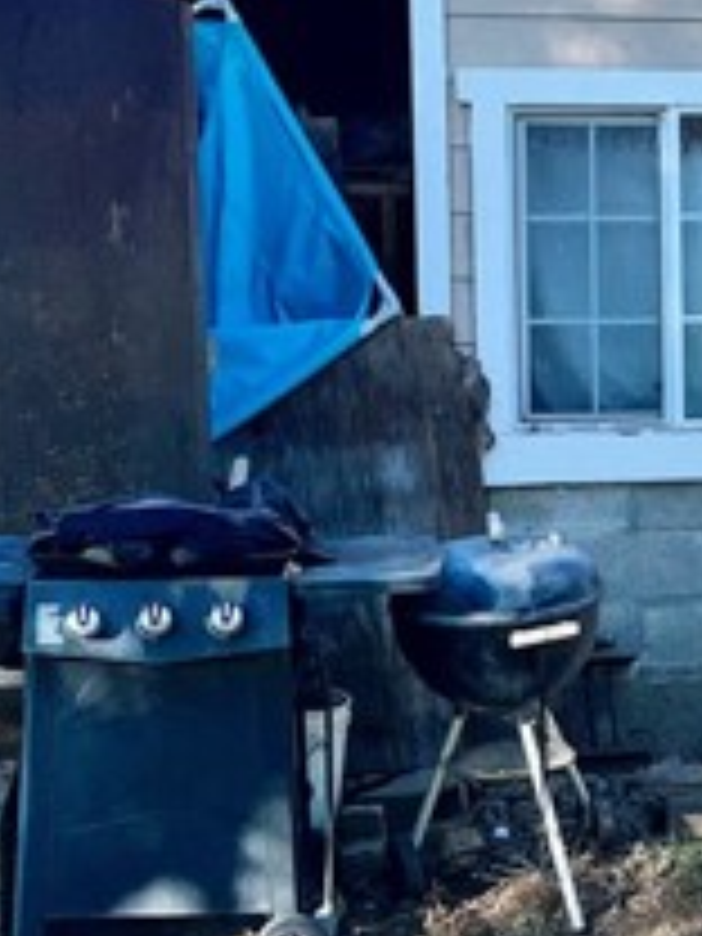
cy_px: 410
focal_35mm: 80
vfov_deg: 24.4
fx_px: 2163
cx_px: 738
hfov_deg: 17.9
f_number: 1.6
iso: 32
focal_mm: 5.1
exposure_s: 1/1325
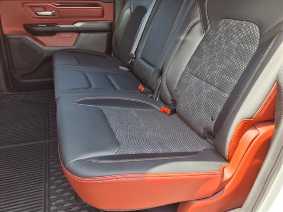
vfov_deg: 51.4
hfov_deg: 65.3
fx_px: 221
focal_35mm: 27
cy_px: 106
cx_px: 142
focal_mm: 3.58
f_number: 1.9
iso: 50
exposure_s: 1/120
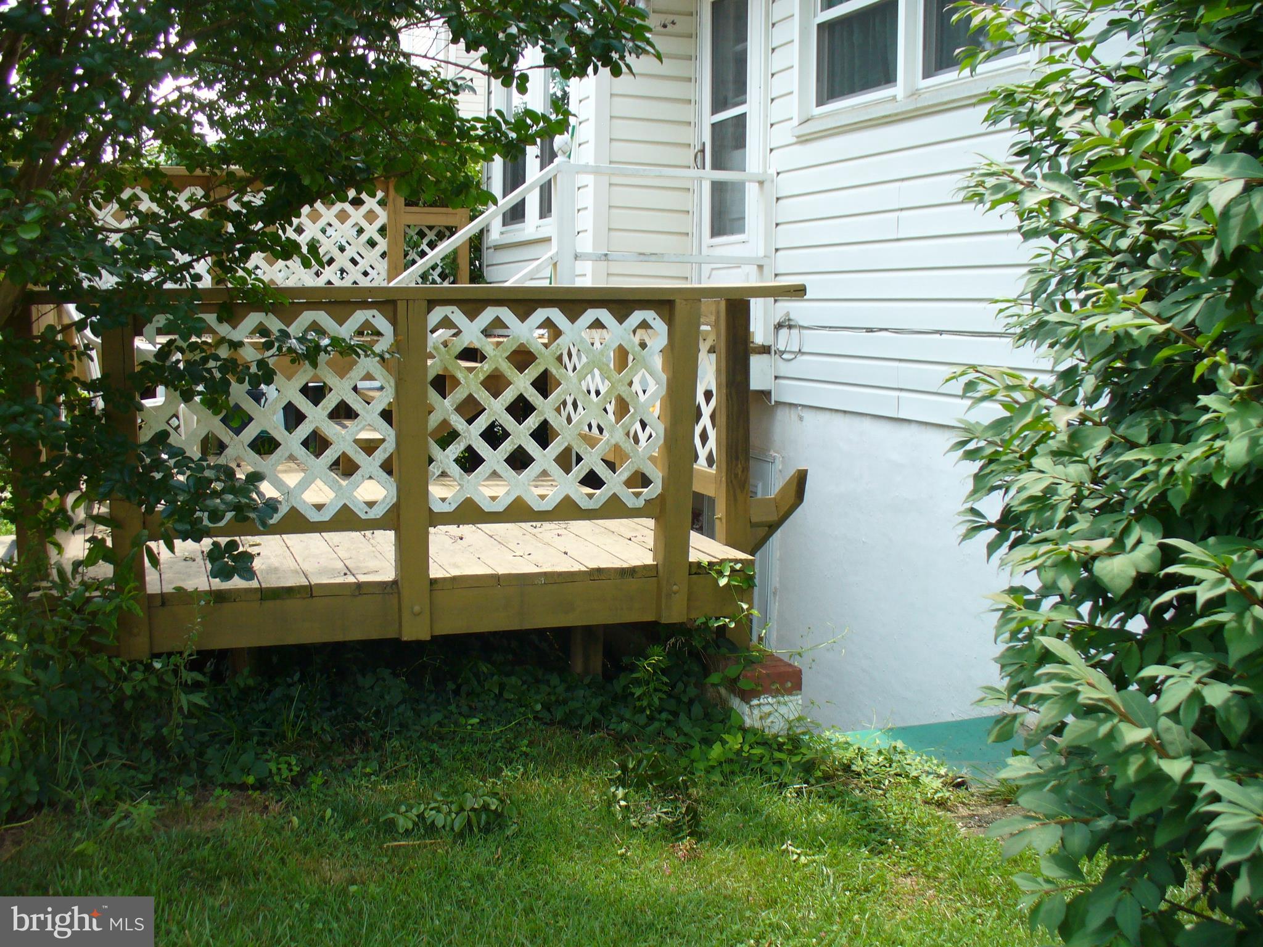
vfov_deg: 38.7
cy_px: 474
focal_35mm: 37
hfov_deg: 50.1
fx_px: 1350
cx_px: 632
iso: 80
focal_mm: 6.1
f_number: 2.8
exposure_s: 1/160
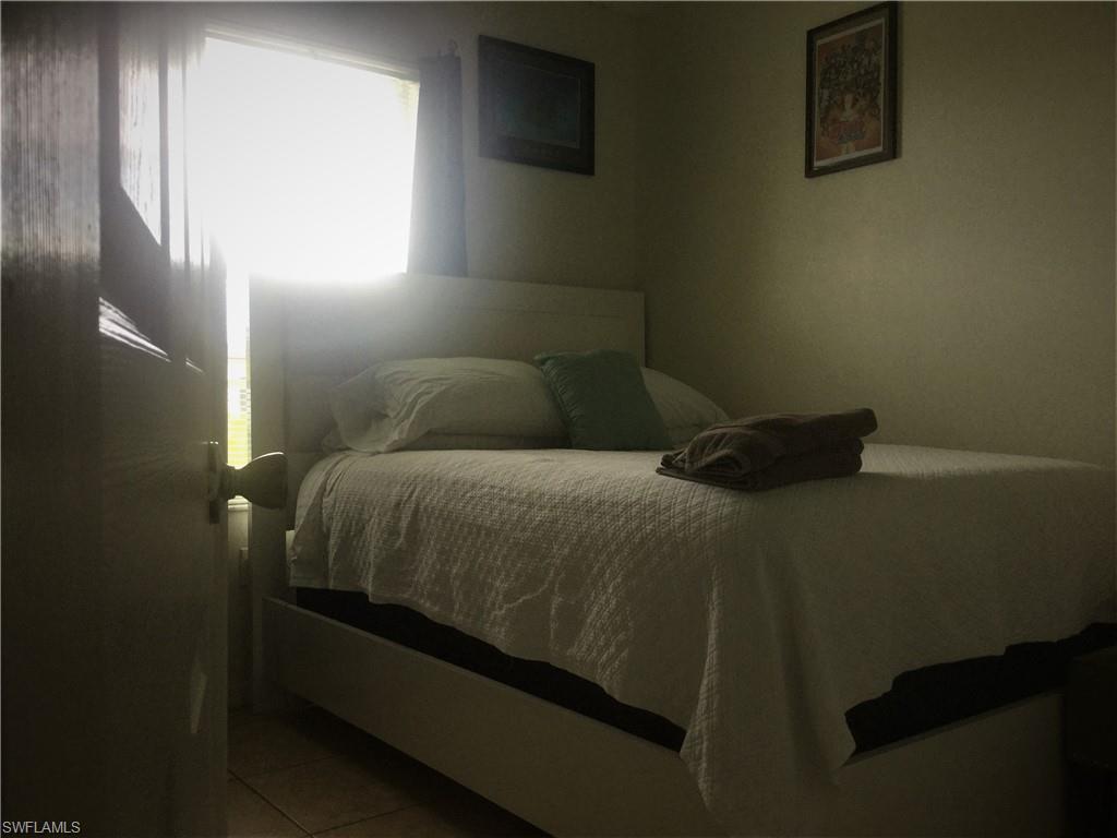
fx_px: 1000
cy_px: 419
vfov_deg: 45.4
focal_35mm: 31
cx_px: 558
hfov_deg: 58.4
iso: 32
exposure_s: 1/60
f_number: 2.4
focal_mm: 3.3
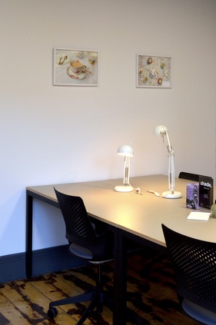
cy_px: 108
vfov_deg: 40.6
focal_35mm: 48
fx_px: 433
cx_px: 155
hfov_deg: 27.7
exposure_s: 1/100
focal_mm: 18
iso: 400
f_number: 5
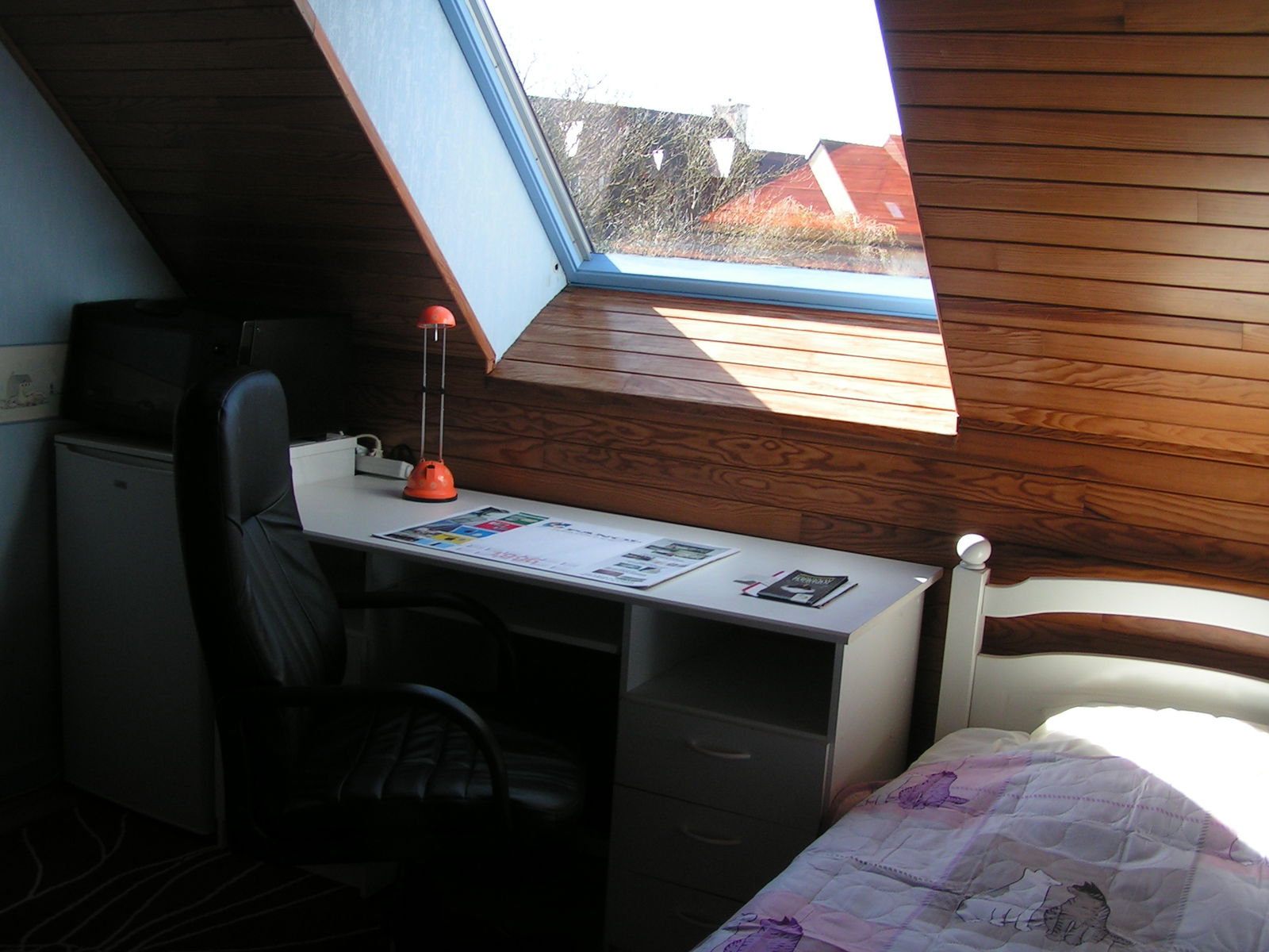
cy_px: 476
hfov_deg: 49.0
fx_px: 1393
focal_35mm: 38
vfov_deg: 37.7
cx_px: 634
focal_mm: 5.8
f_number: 4.5
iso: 50
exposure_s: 1/40
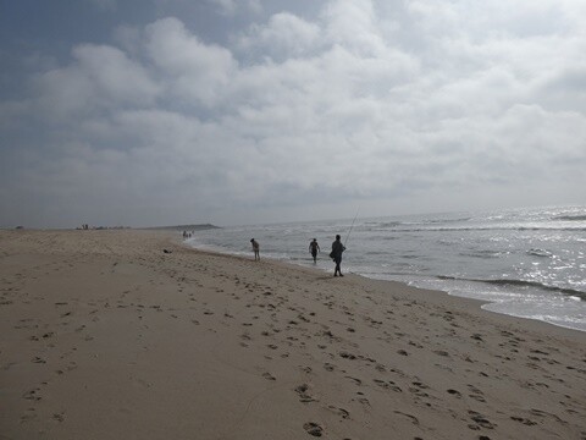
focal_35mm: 24
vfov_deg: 56.8
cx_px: 293
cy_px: 220
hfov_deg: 71.6
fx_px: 406
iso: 80
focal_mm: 4.3
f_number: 3.3
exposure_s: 1/5000
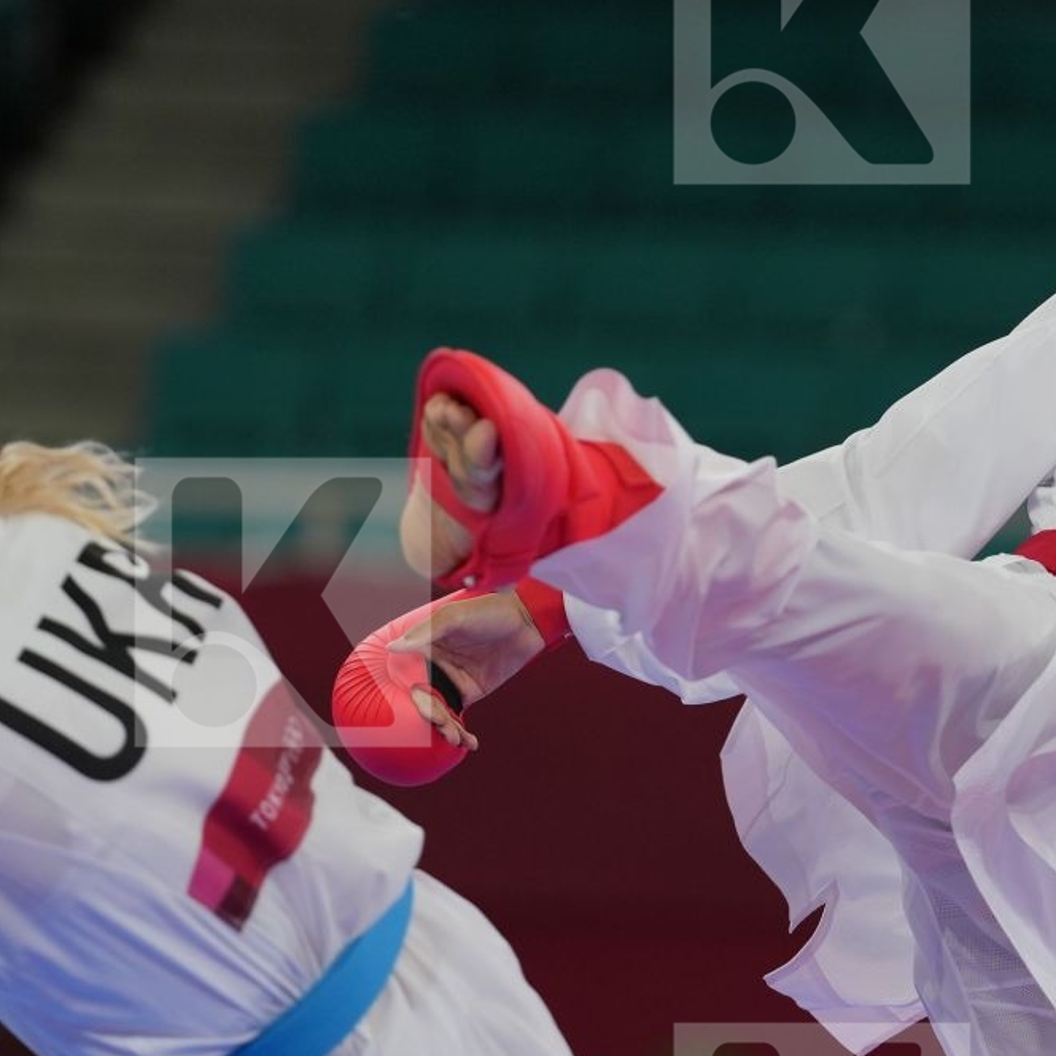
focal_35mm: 461
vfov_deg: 3.8
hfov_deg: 3.8
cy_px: 603
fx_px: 15911
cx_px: 822
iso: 400
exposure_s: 1/1000
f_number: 2.8
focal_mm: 200
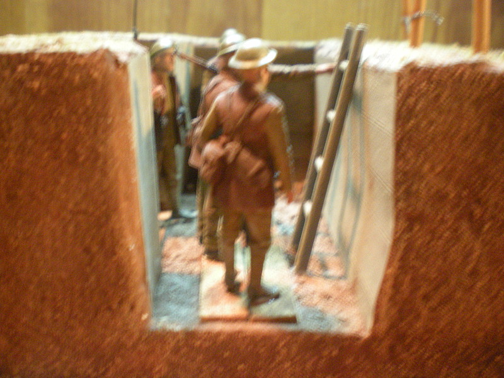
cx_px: 252
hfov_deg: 49.0
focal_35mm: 38
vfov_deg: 37.7
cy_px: 189
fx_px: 553
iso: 400
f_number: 3.1
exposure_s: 1/4.3
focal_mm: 6.3
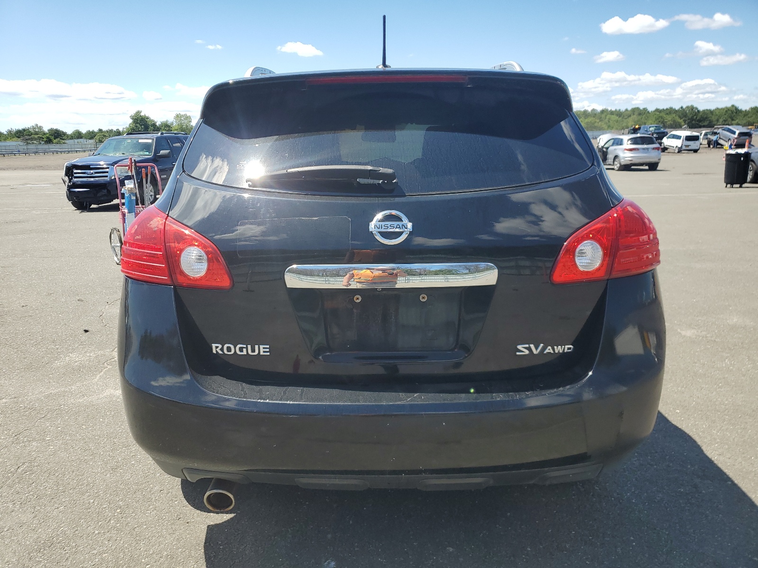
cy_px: 284
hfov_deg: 67.3
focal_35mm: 26
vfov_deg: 53.1
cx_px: 379
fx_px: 569
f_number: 1.5
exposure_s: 1/2000
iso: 50
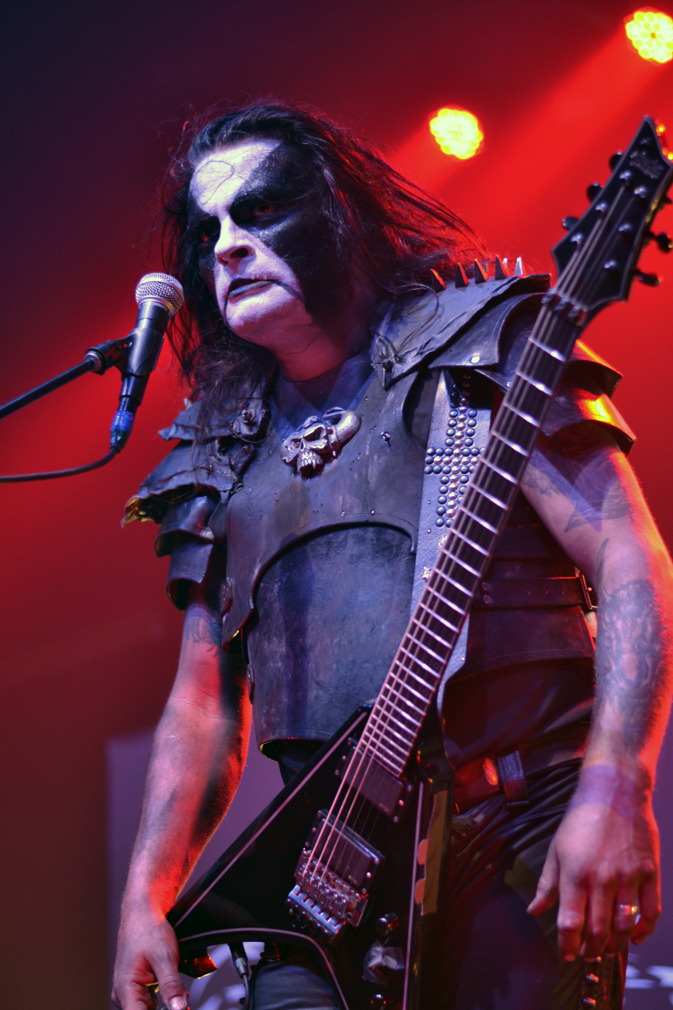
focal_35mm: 75
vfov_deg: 27.0
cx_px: 336
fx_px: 2103
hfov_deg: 18.2
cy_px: 505
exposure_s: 1/160
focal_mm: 50
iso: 500
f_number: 1.8
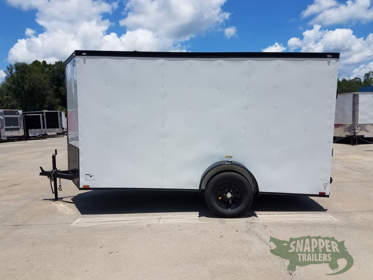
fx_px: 280
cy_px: 140
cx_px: 186
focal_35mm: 26
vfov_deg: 53.1
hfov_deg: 67.3
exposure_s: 1/3928
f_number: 1.7
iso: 40
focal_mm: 4.2
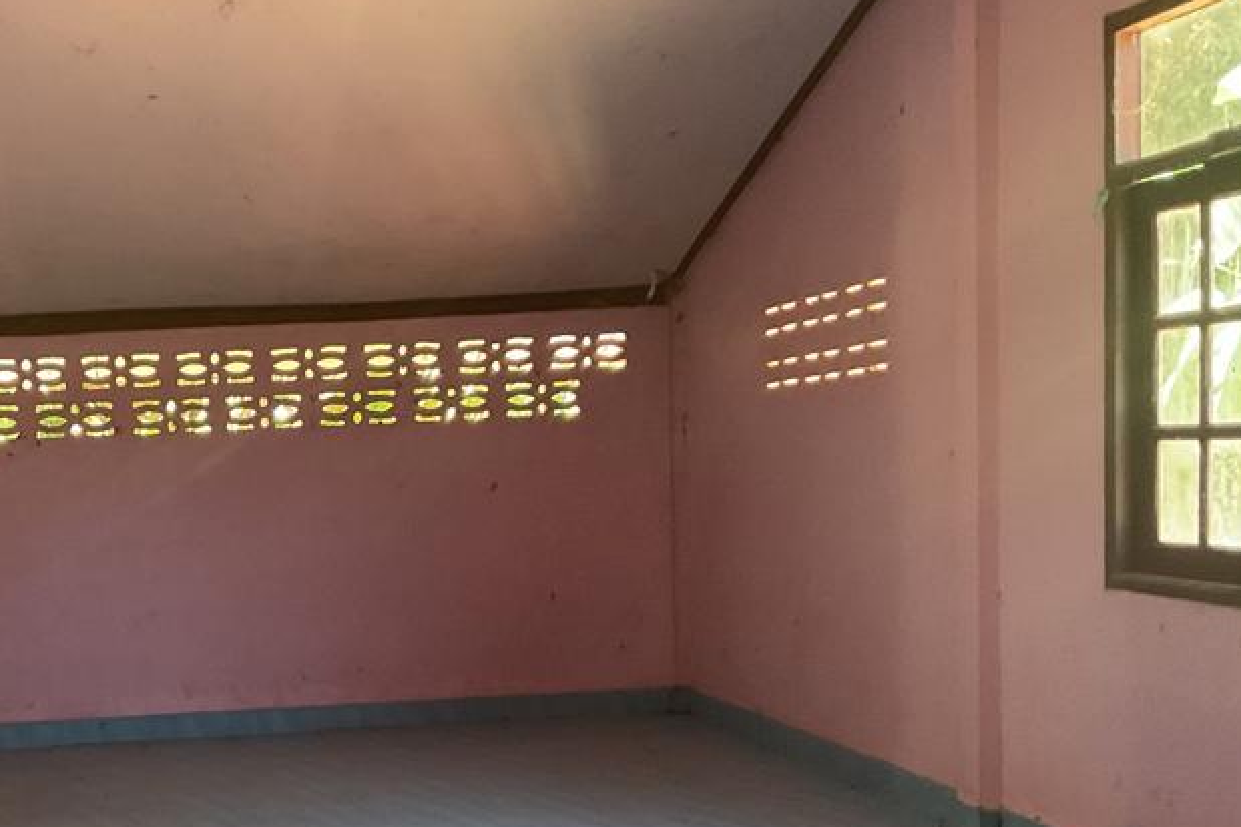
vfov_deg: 23.8
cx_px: 236
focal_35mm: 56
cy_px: 660
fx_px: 1930
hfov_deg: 34.5
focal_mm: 3
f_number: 1.8
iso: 200
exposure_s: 1/40
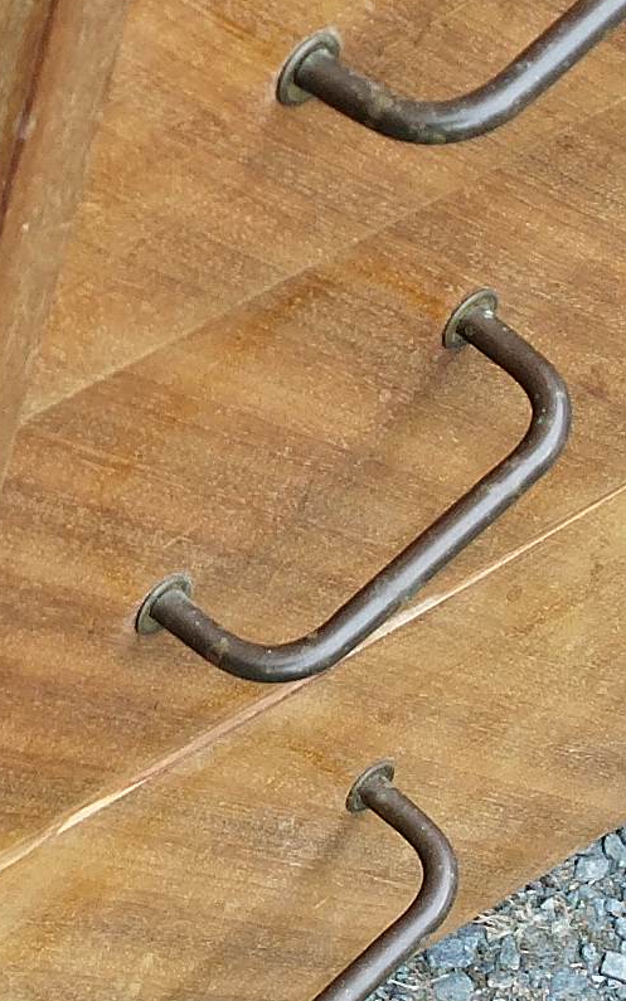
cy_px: 21
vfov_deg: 16.0
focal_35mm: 128
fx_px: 3493
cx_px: -950
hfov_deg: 9.1
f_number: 1.89
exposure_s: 1/50
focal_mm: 5.89
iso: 70
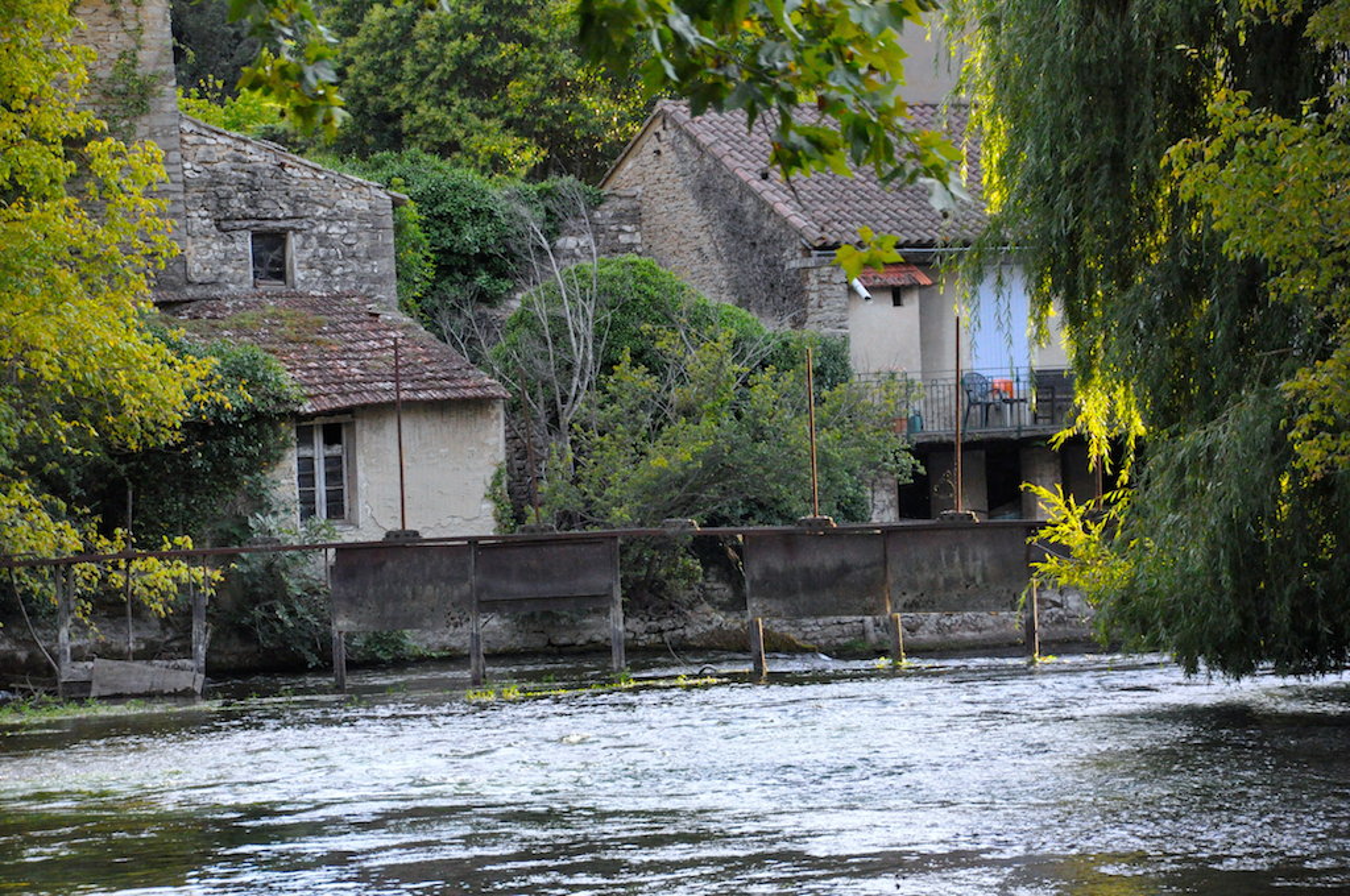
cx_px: 675
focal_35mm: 158
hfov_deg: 13.1
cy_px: 448
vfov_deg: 8.7
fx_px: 5899
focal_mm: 105
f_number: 8
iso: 3200
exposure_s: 1/1000
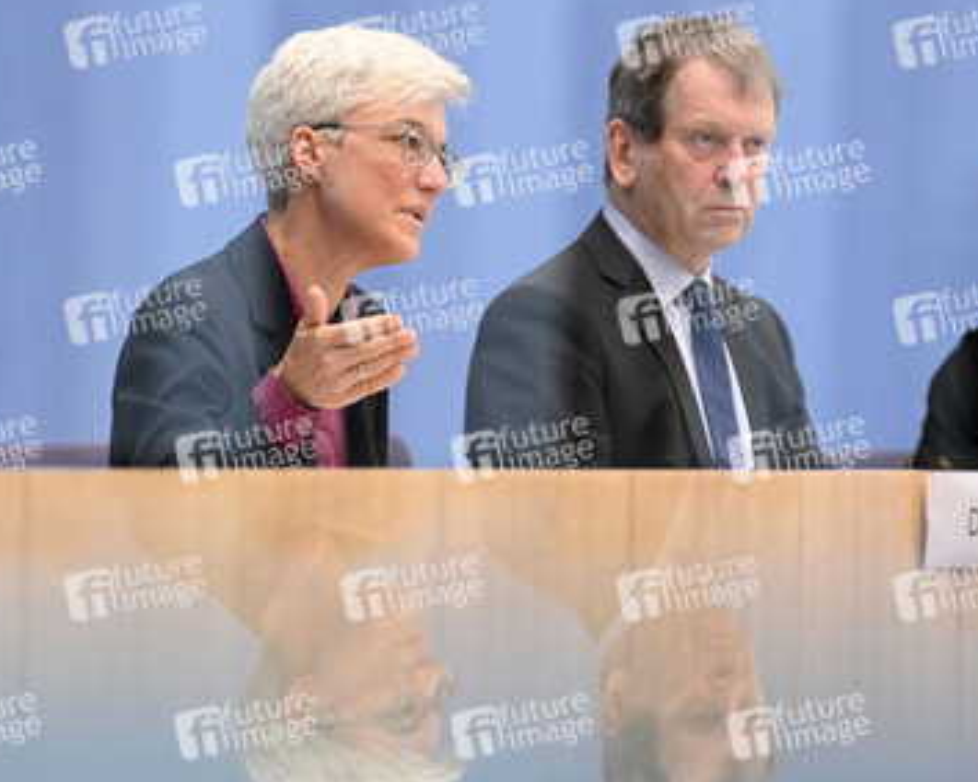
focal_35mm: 239
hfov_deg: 8.1
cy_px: 381
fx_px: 6916
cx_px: 449
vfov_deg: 6.5
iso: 3200
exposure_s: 1/500
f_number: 5
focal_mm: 200
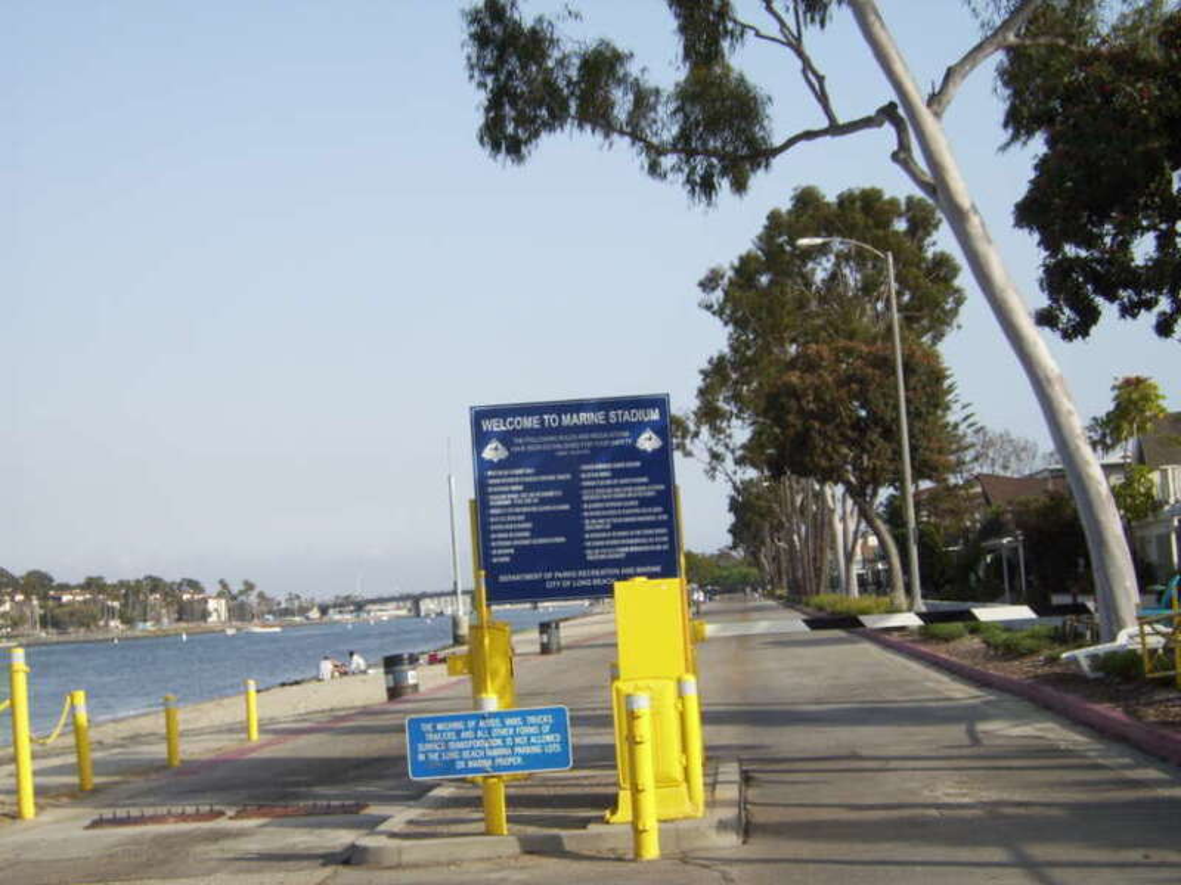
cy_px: 442
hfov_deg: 29.4
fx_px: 2252
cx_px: 590
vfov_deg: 22.3
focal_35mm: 66
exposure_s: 1/160
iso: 80
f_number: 8
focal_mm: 11
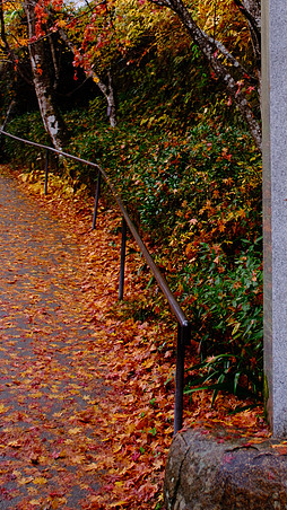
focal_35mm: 50
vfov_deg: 39.7
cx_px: 240
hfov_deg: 23.5
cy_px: 103
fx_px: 677
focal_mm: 18
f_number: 2.8
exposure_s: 1/34
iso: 125
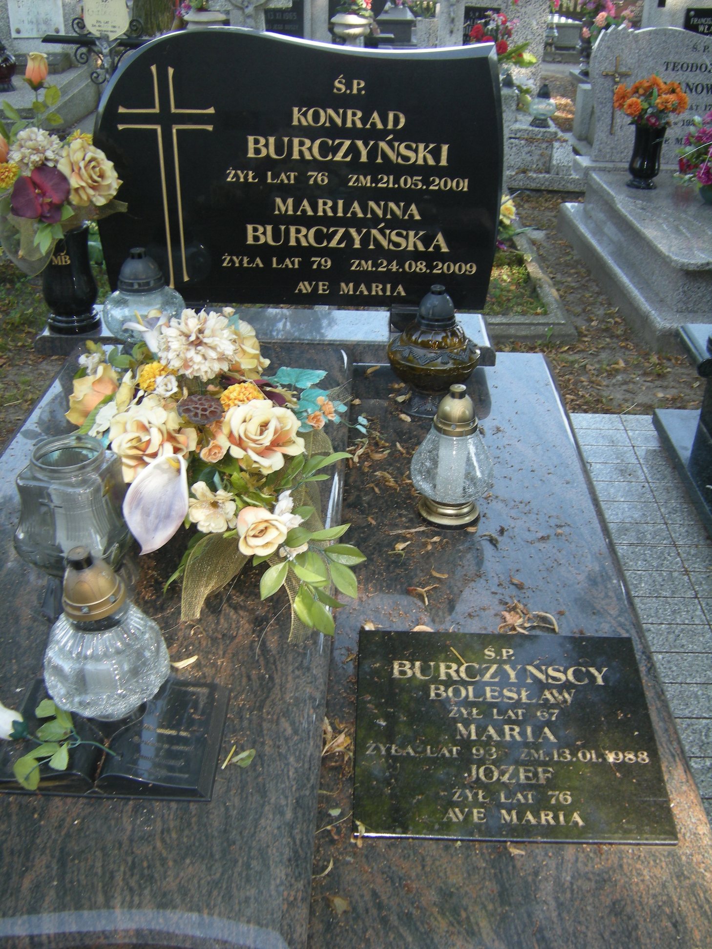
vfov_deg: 58.4
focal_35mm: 31
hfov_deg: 45.4
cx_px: 356
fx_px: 850
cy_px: 474
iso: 64
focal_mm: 5.3
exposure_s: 1/53.3
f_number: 2.9
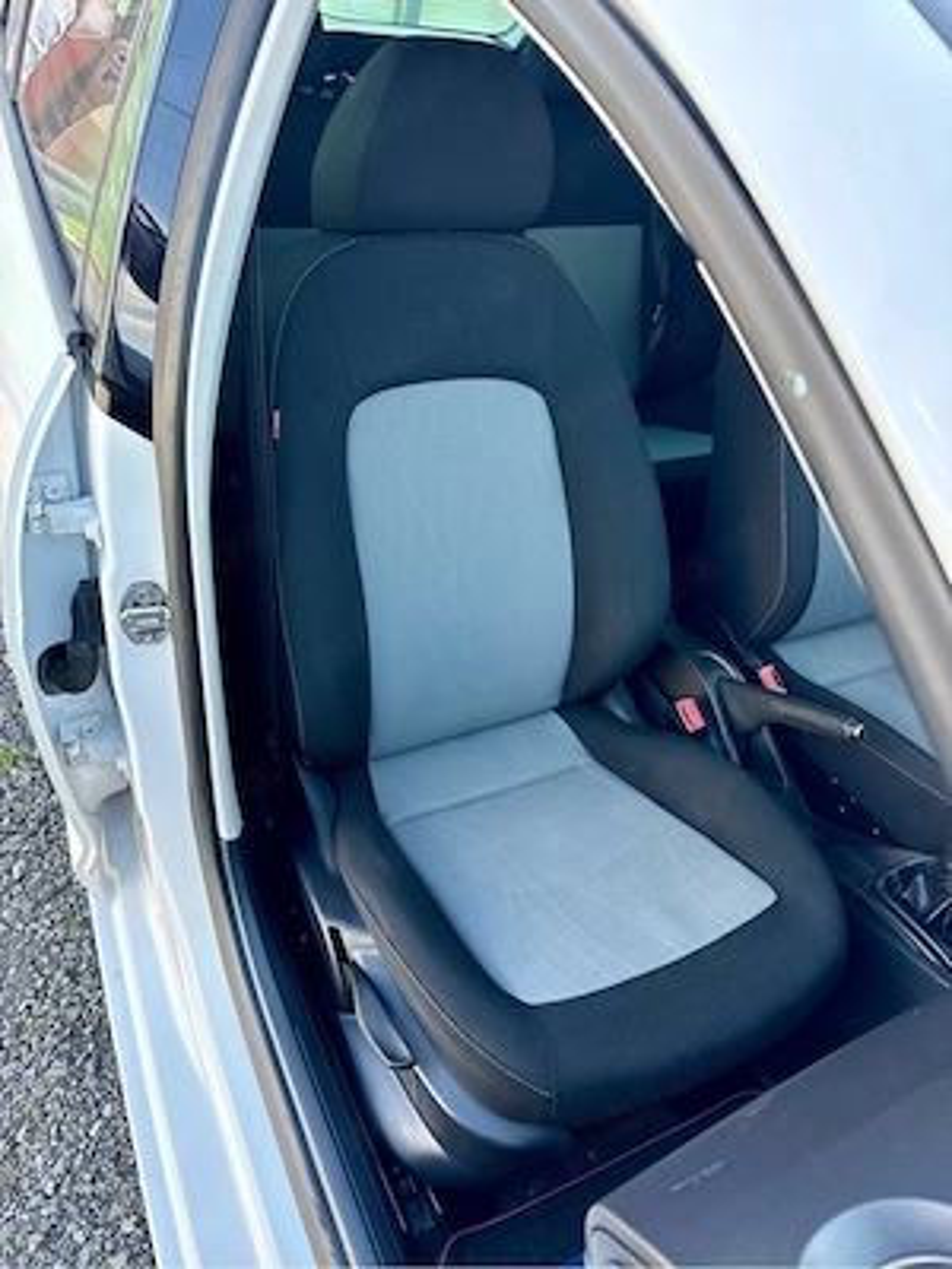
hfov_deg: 56.8
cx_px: 476
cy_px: 634
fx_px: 880
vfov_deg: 71.6
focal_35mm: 24
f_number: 1.78
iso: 125
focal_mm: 6.76
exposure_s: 1/243
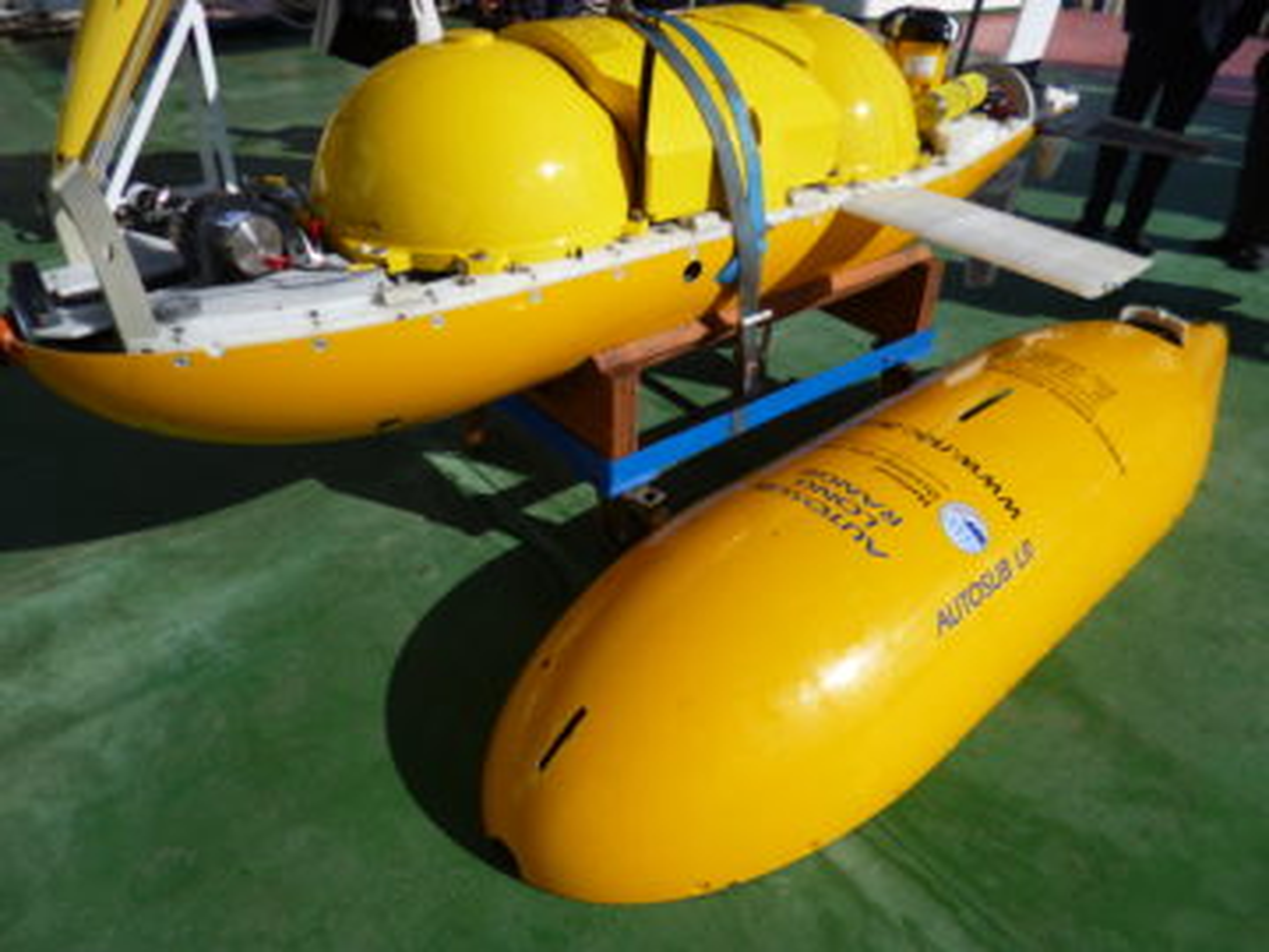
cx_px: 634
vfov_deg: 56.8
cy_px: 476
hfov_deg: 71.6
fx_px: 880
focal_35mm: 24
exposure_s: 1/250
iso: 100
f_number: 9
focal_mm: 4.3
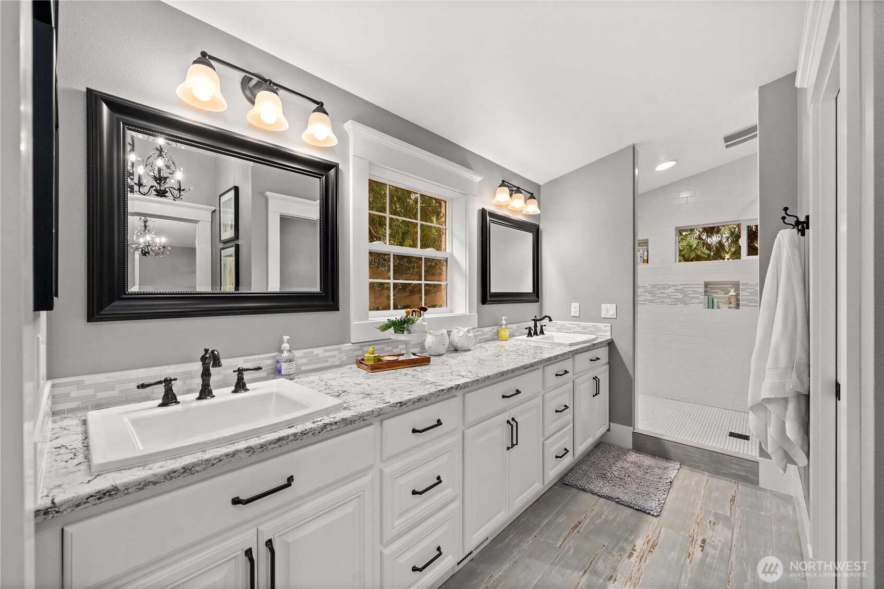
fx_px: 319
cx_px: 442
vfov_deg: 85.4
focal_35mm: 13
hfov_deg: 108.3
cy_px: 294
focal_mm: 13
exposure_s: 1/15
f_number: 6.7
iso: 1000
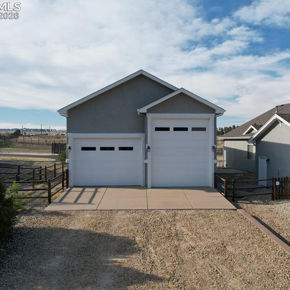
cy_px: 145
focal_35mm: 29
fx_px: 275
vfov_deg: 55.6
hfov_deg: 55.5
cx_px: 158
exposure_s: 1/2500
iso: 140
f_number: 2.8
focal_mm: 8.38
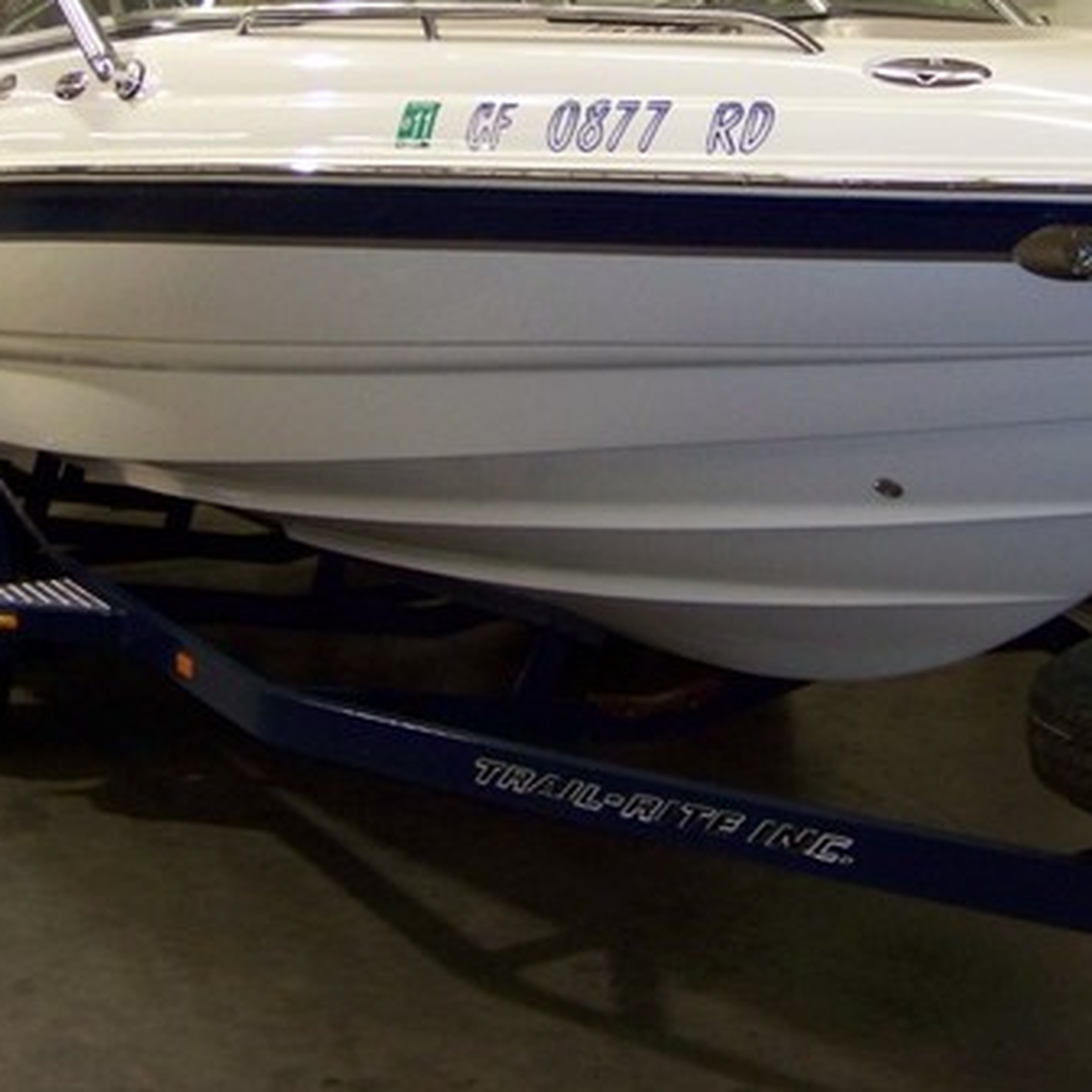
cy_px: 245
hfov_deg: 25.9
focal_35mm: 66
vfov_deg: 25.7
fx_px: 2356
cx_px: 752
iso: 200
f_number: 2.8
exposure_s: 1/30
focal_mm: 5.85
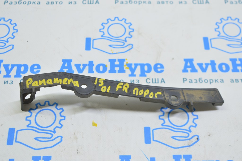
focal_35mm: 60
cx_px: 121
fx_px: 403
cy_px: 80
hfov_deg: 33.4
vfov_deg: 22.6
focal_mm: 40
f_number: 5.6
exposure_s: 1/20
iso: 400
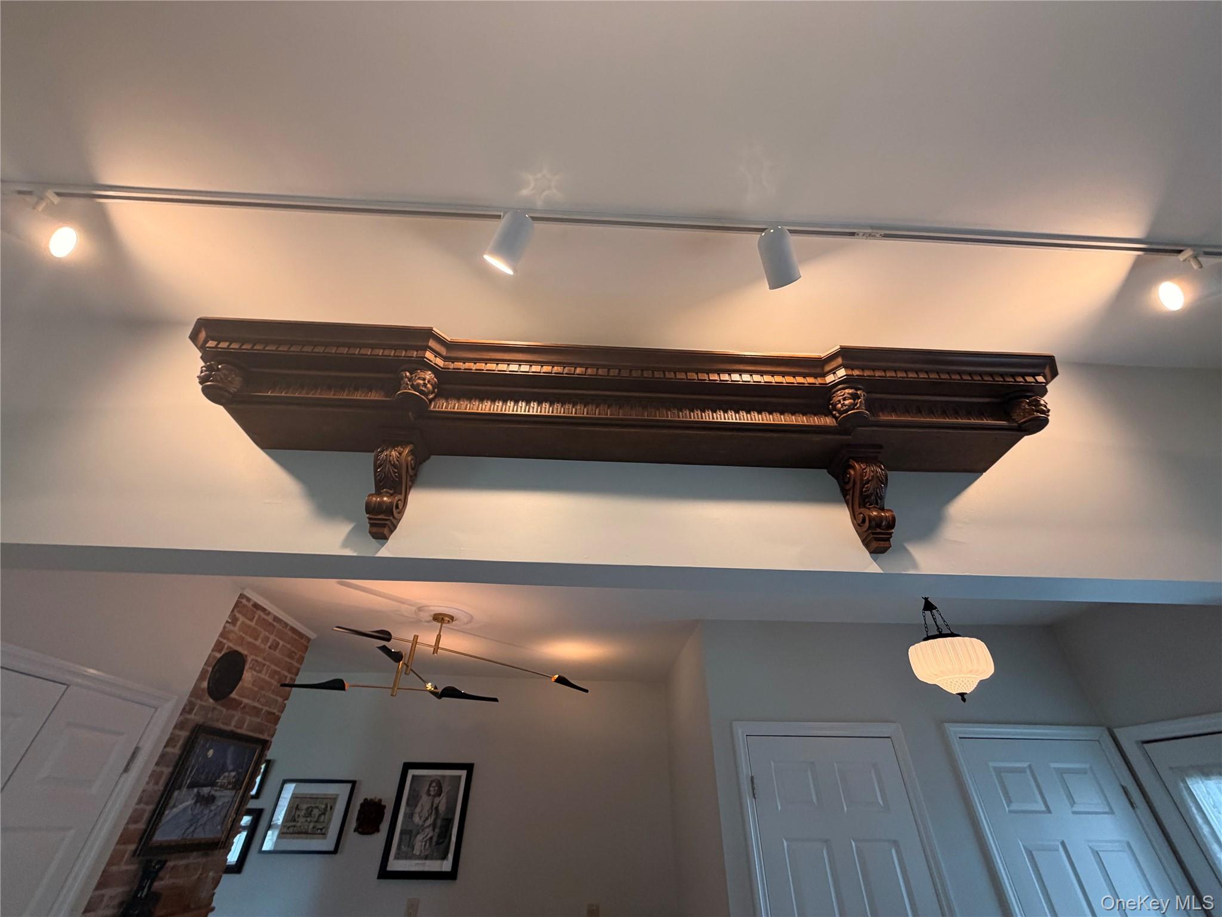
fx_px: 494
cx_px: 611
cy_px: 458
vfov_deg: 85.7
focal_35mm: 14
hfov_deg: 102.1
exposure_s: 1/60
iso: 160
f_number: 2.2
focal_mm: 2.22
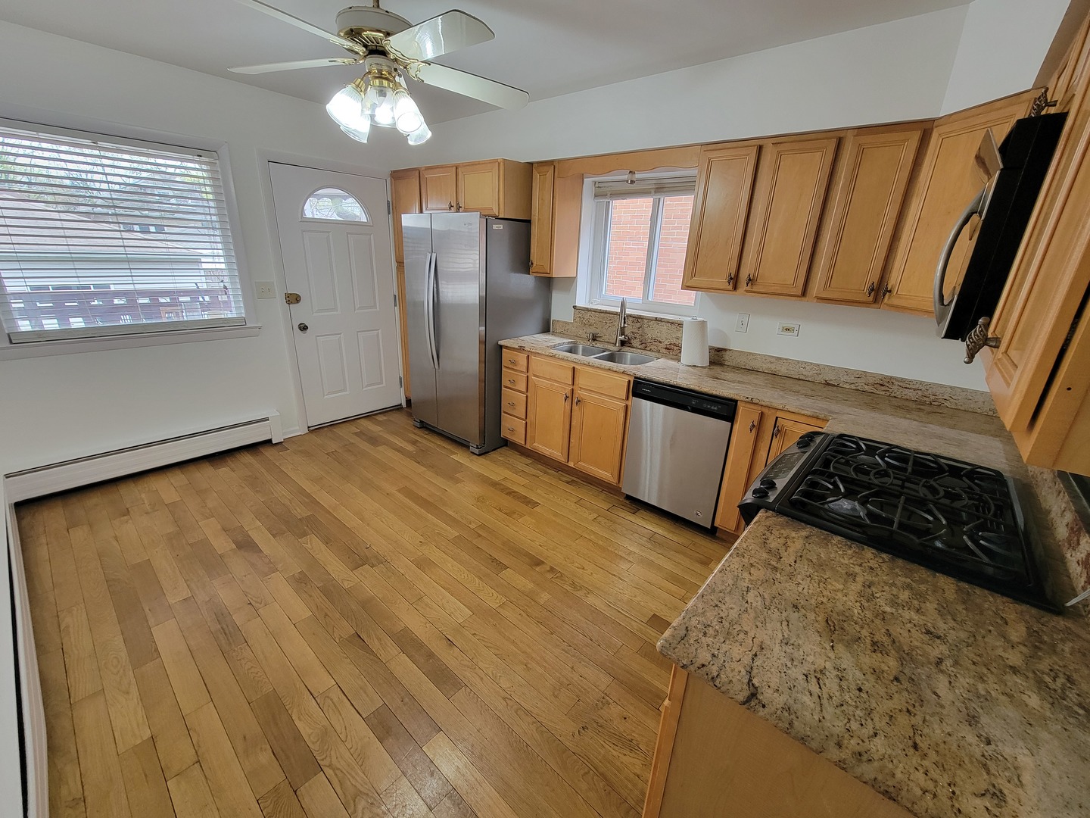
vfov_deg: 89.9
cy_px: 409
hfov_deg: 106.2
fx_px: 409
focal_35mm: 13
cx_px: 545
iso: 200
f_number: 2.2
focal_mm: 2.2
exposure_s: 1/60
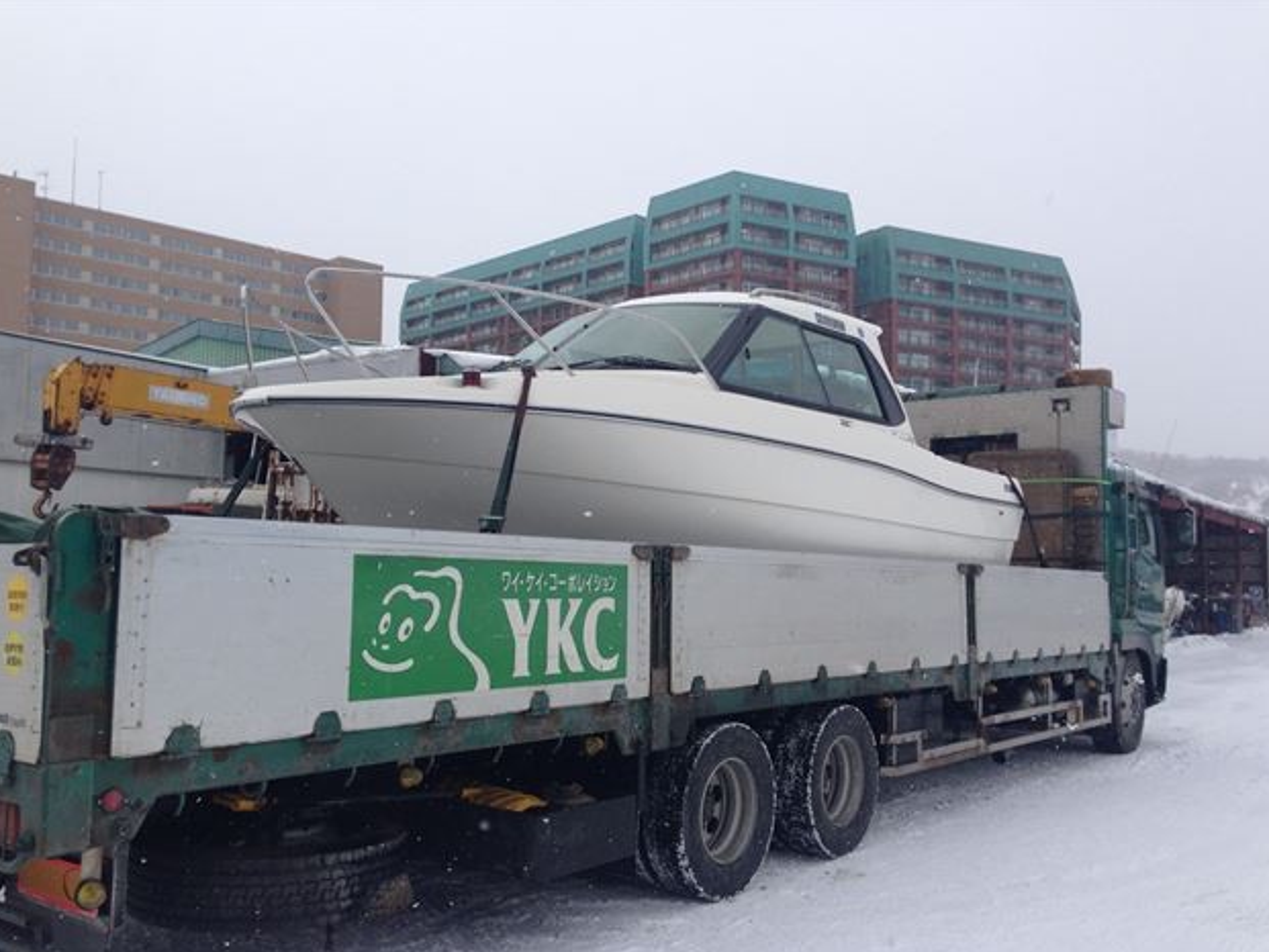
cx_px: 638
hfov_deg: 53.9
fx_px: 1247
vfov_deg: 41.8
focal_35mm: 34
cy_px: 484
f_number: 2.4
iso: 50
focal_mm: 4.12
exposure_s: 1/1466
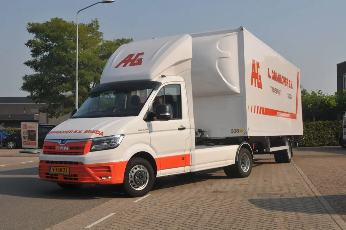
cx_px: 173
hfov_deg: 38.9
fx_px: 490
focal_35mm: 51
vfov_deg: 26.4
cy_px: 115
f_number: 10
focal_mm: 34
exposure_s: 1/400
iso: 200
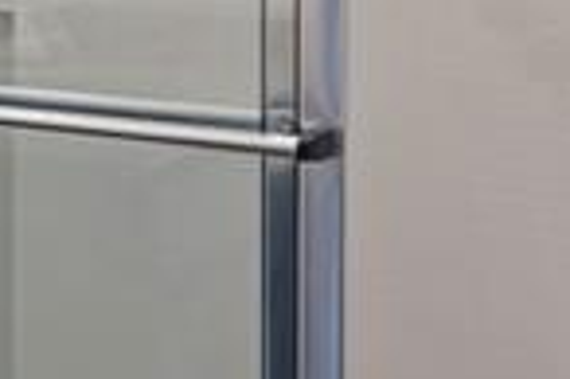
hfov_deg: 13.9
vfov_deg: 12.4
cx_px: -785
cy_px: -180
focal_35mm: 105
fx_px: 1661
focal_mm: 10
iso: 400
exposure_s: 1/4
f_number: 4.5
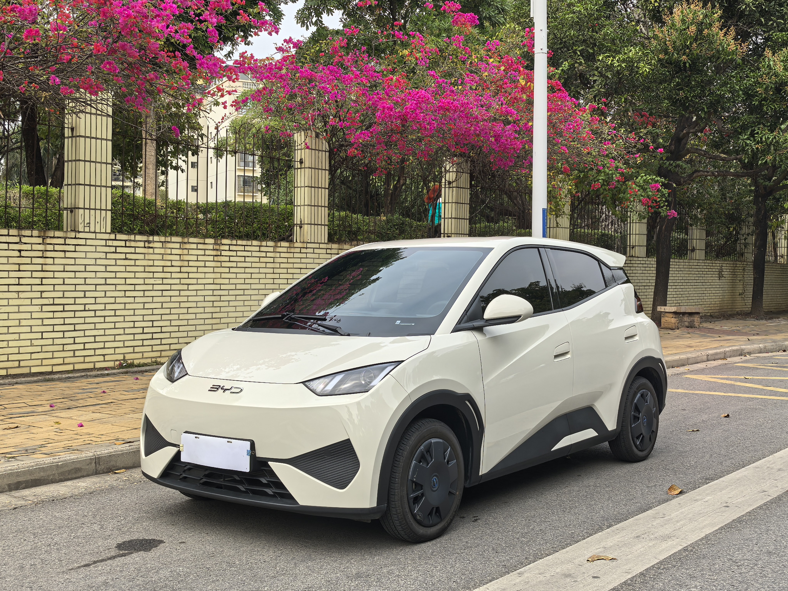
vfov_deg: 35.1
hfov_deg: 45.8
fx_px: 933
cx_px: 394
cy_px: 296
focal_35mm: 41
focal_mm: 6.98
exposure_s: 1/1372
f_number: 2
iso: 50
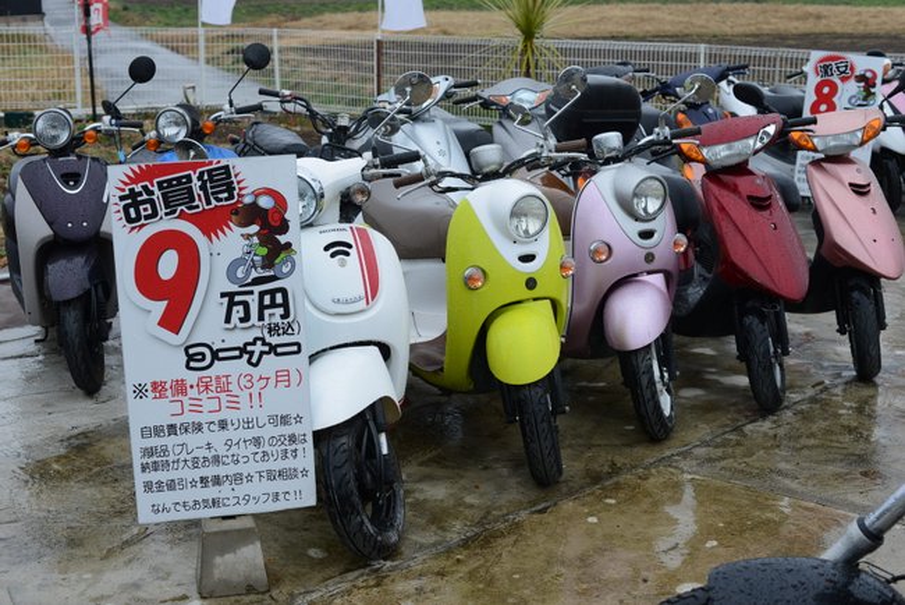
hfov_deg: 39.6
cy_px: 302
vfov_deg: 27.0
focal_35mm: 50
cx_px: 452
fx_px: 1257
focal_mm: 50
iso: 100
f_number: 6.3
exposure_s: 1/160
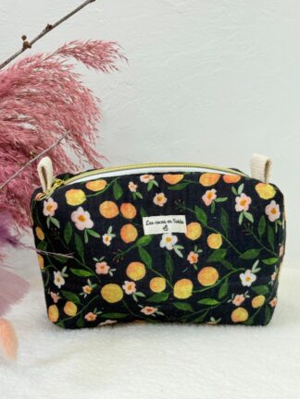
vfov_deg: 39.7
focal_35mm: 48
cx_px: 150
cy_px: 200
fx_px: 555
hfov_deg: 30.3
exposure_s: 1/93
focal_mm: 6.76
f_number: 1.78
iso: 100
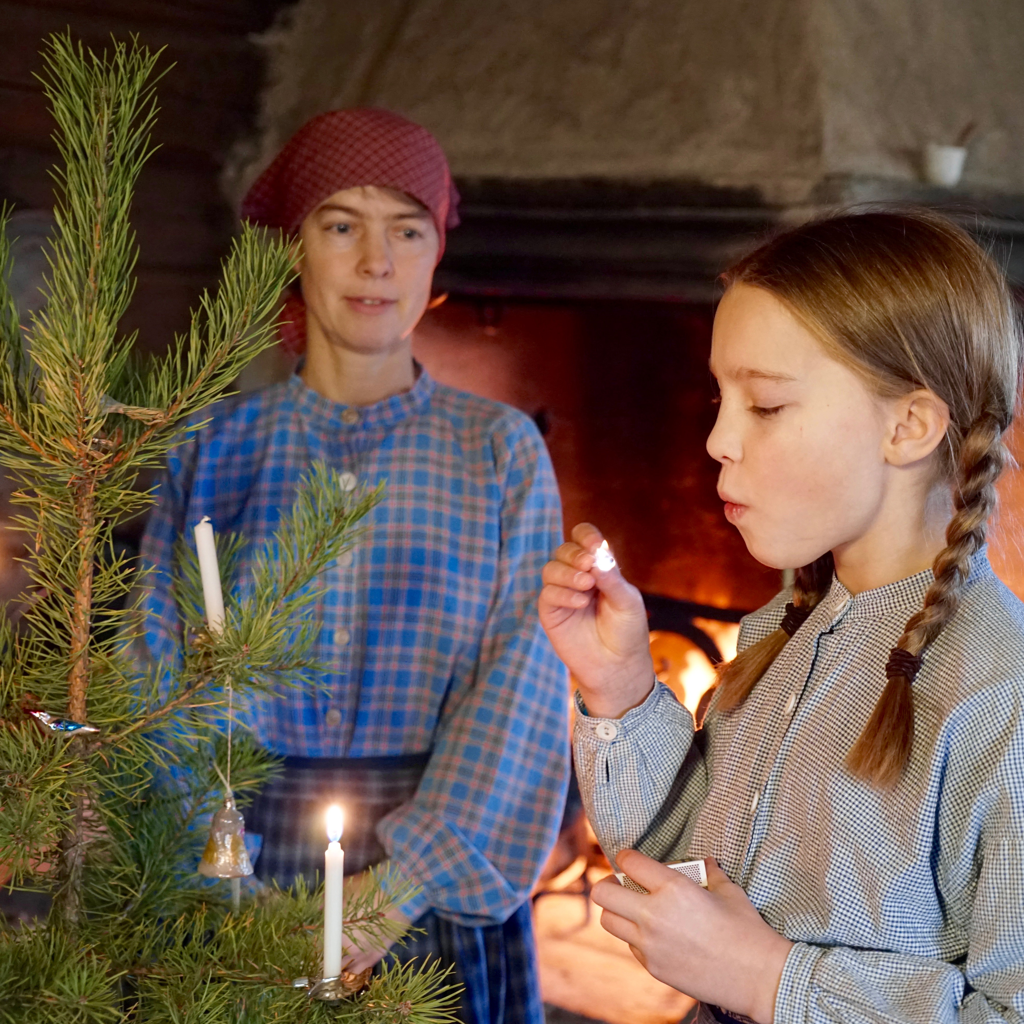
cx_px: 574
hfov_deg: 32.2
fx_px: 1774
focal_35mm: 53
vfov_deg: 32.2
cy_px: 510
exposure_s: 1/15
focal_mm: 41
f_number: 4
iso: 3200
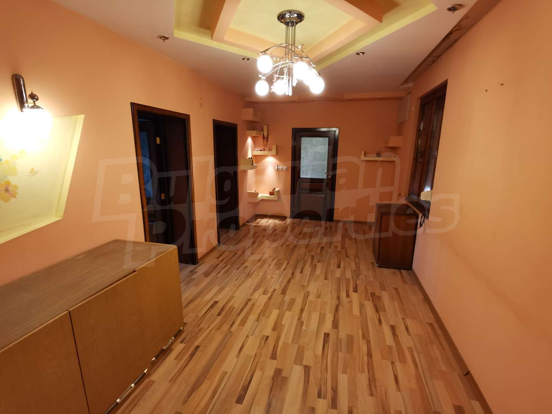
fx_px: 271
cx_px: 276
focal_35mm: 17
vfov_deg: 74.7
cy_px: 207
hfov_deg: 91.0
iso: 250
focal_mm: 2.23
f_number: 2.2
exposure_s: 1/33.3
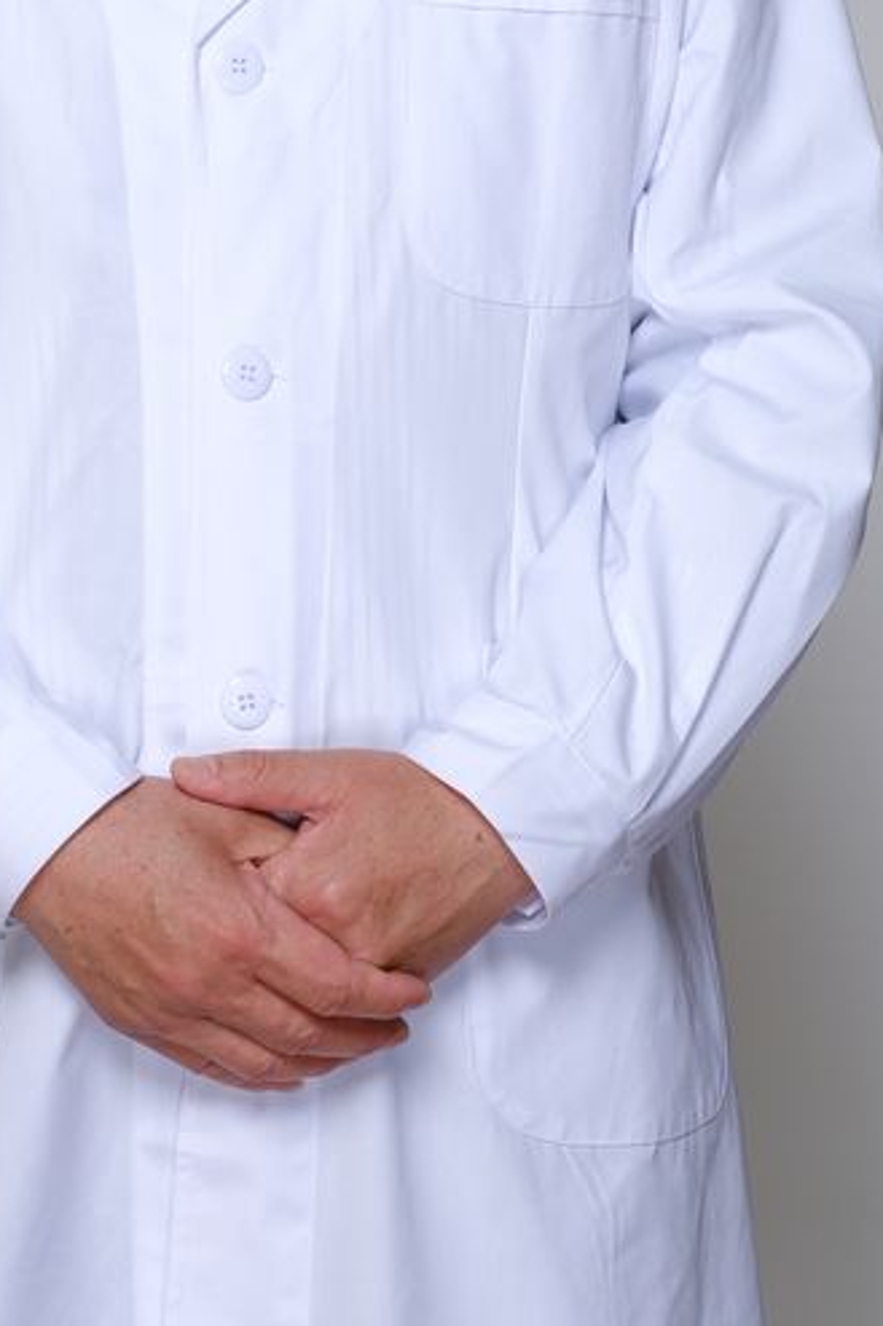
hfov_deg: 6.7
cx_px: 223
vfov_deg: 10.1
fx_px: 7510
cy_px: 252
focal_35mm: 204
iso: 250
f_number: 5
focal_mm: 56
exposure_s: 1/160
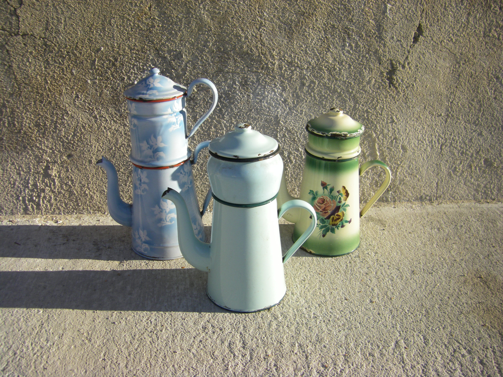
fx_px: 552
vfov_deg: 37.7
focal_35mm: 38
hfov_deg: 49.0
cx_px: 252
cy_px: 188
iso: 64
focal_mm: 6.3
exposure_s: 1/125
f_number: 7
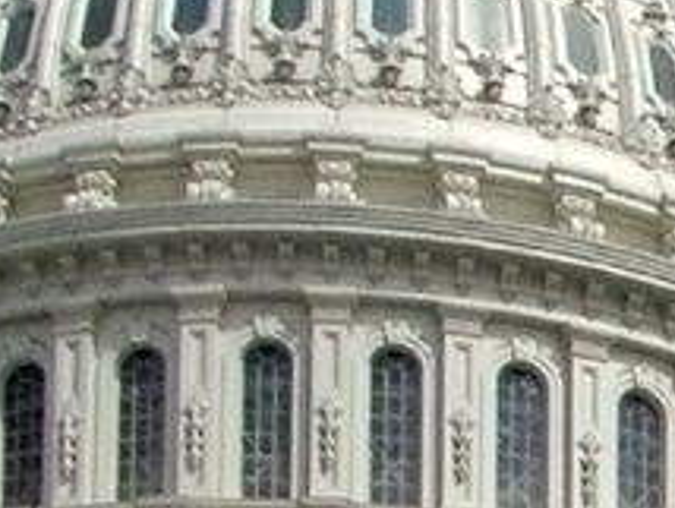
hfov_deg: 7.2
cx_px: 1571
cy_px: 1032
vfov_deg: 5.6
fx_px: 5076
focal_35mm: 260
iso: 50
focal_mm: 8.9
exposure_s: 1/567
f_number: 8
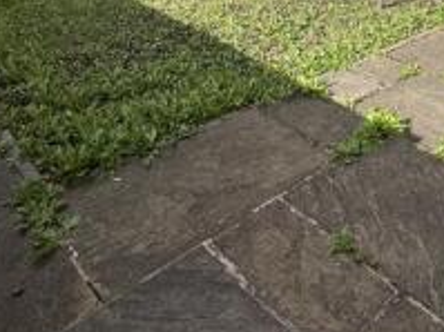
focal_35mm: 41
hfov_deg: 41.8
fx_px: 526
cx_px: 407
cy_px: -86
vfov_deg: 29.2
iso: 40
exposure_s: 1/1477
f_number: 2.2
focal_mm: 2.22
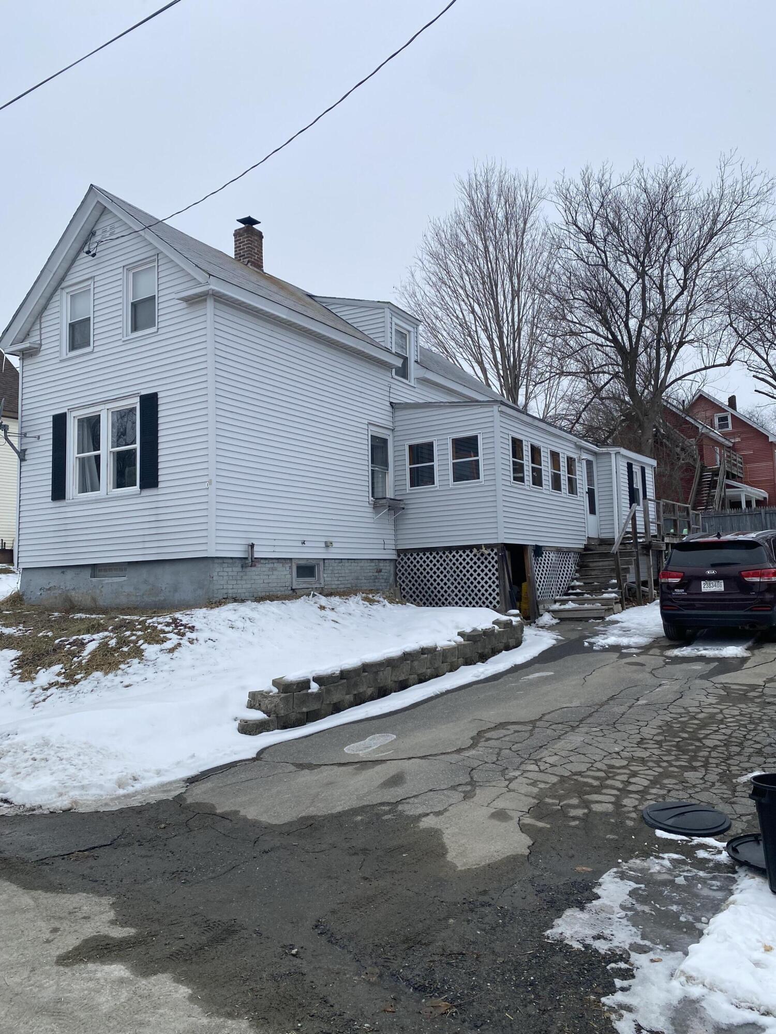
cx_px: 388
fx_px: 777
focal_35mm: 26
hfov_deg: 53.1
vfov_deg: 67.3
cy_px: 517
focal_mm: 4.25
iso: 32
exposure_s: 1/919
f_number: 1.8
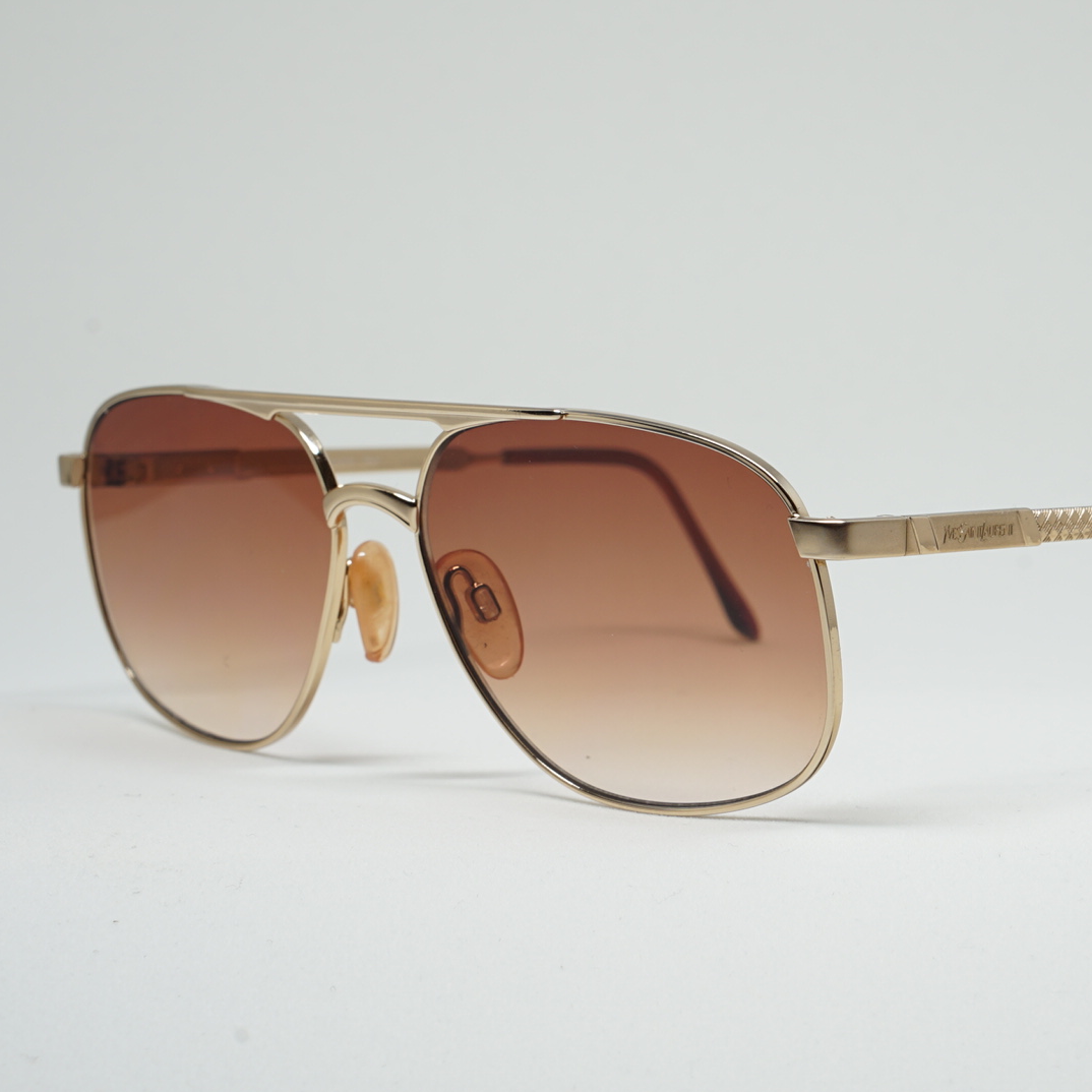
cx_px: 785
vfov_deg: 18.1
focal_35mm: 96
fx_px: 3426
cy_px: 547
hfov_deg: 18.0
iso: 100
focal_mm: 50
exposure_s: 1/2
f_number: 11
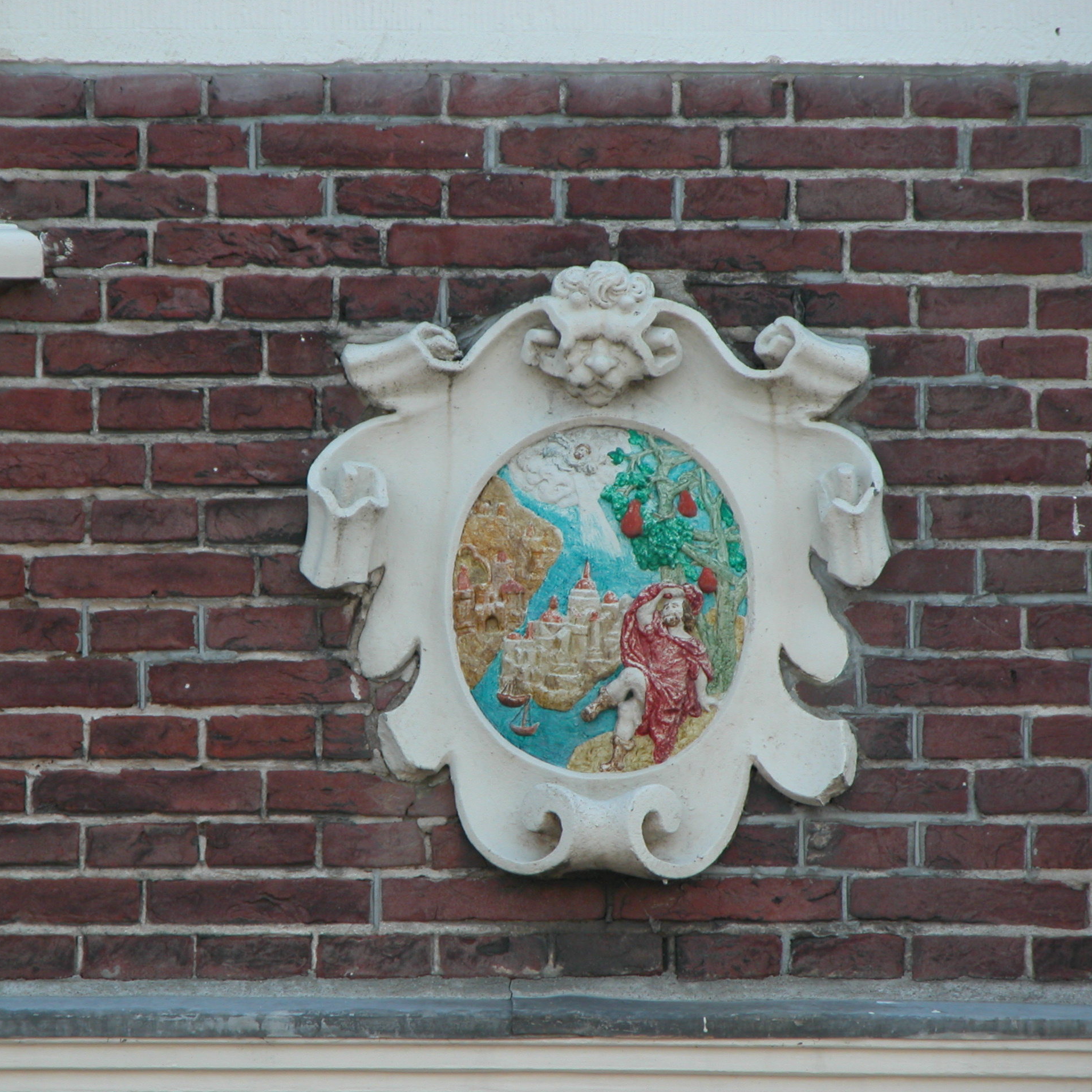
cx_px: 508
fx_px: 11814
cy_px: 547
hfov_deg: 5.3
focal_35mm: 331
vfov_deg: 5.3
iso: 100
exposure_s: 1/201
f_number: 4.7
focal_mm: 71.2
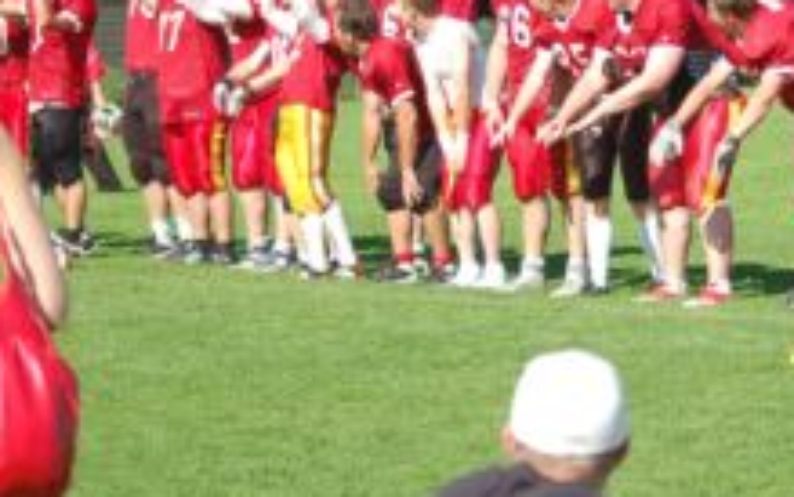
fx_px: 4783
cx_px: 698
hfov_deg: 9.5
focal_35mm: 221
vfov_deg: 5.9
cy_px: 15
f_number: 4
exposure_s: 1/1000
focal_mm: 70
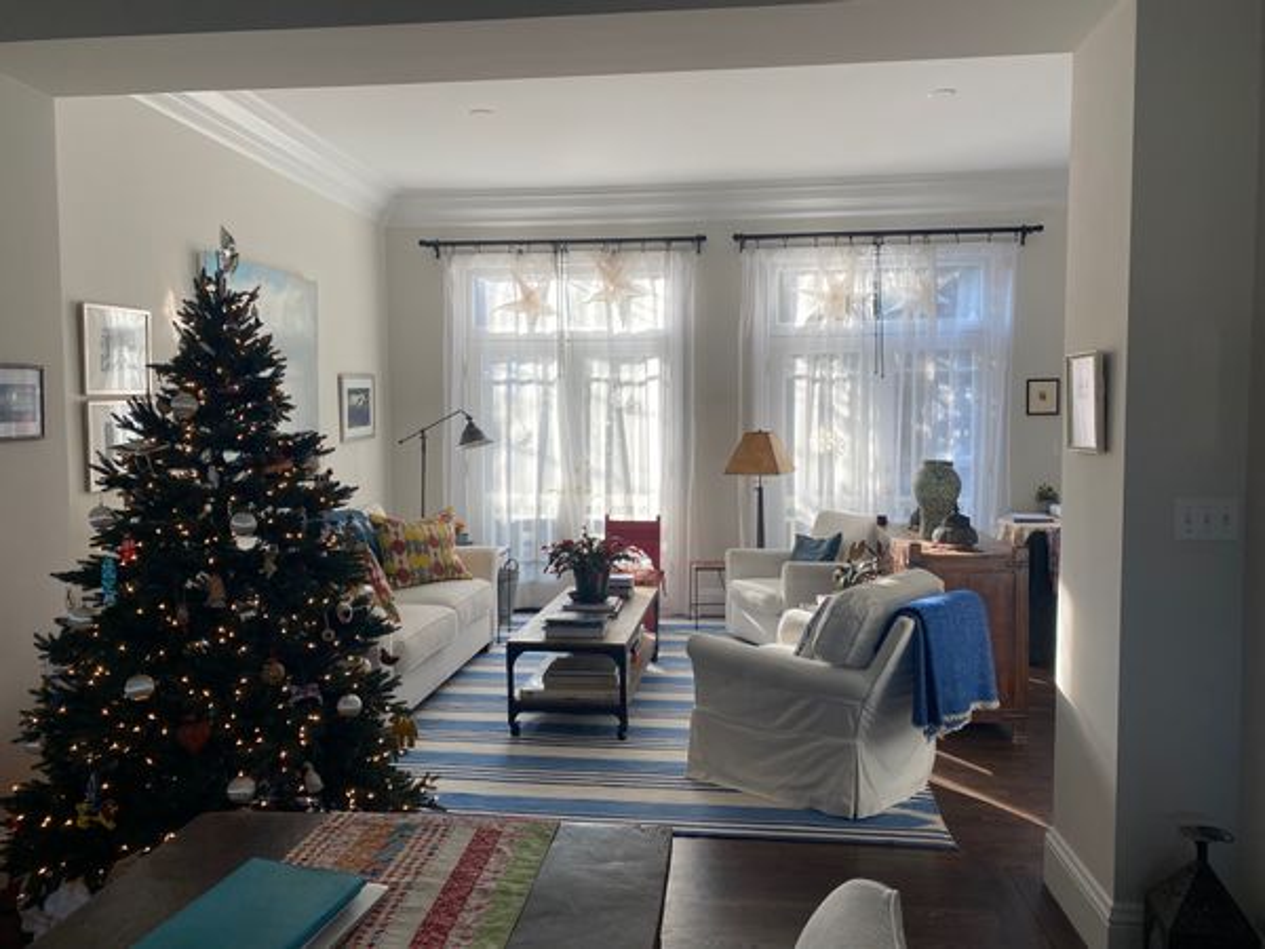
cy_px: 474
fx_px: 950
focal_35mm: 26
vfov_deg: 53.1
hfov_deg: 67.3
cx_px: 632
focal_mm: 4.25
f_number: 1.8
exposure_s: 1/177
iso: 32
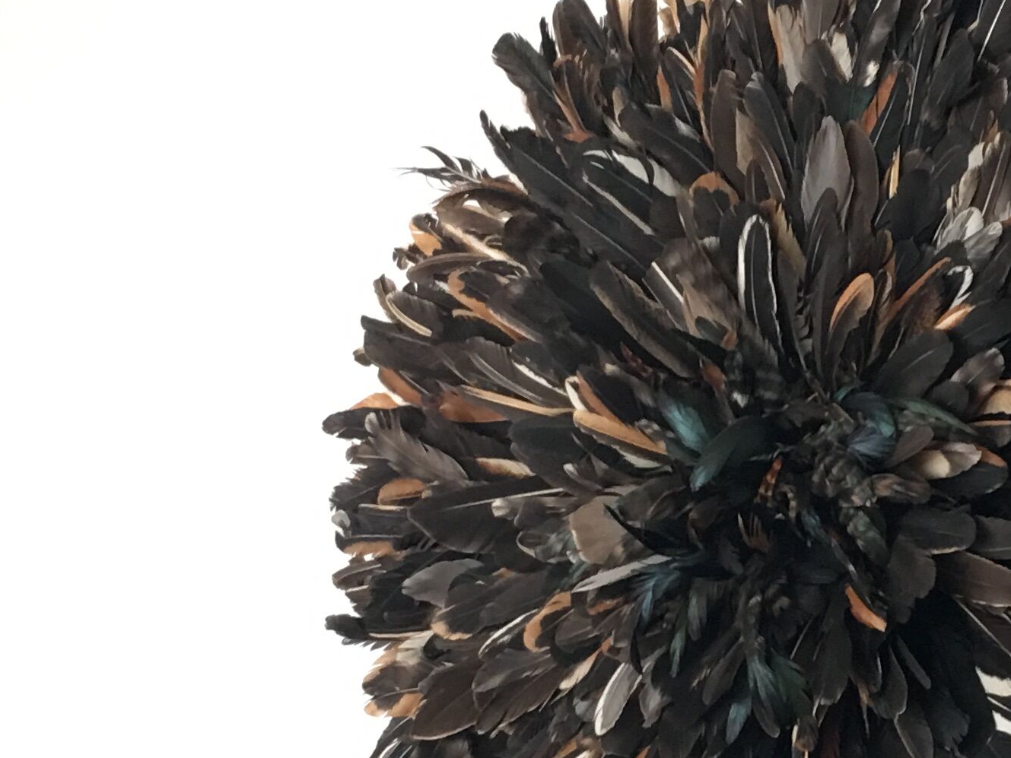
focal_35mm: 88
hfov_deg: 21.9
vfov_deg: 16.7
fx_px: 2570
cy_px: 526
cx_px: 863
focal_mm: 4.15
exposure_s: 1/17
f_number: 2.2
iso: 64
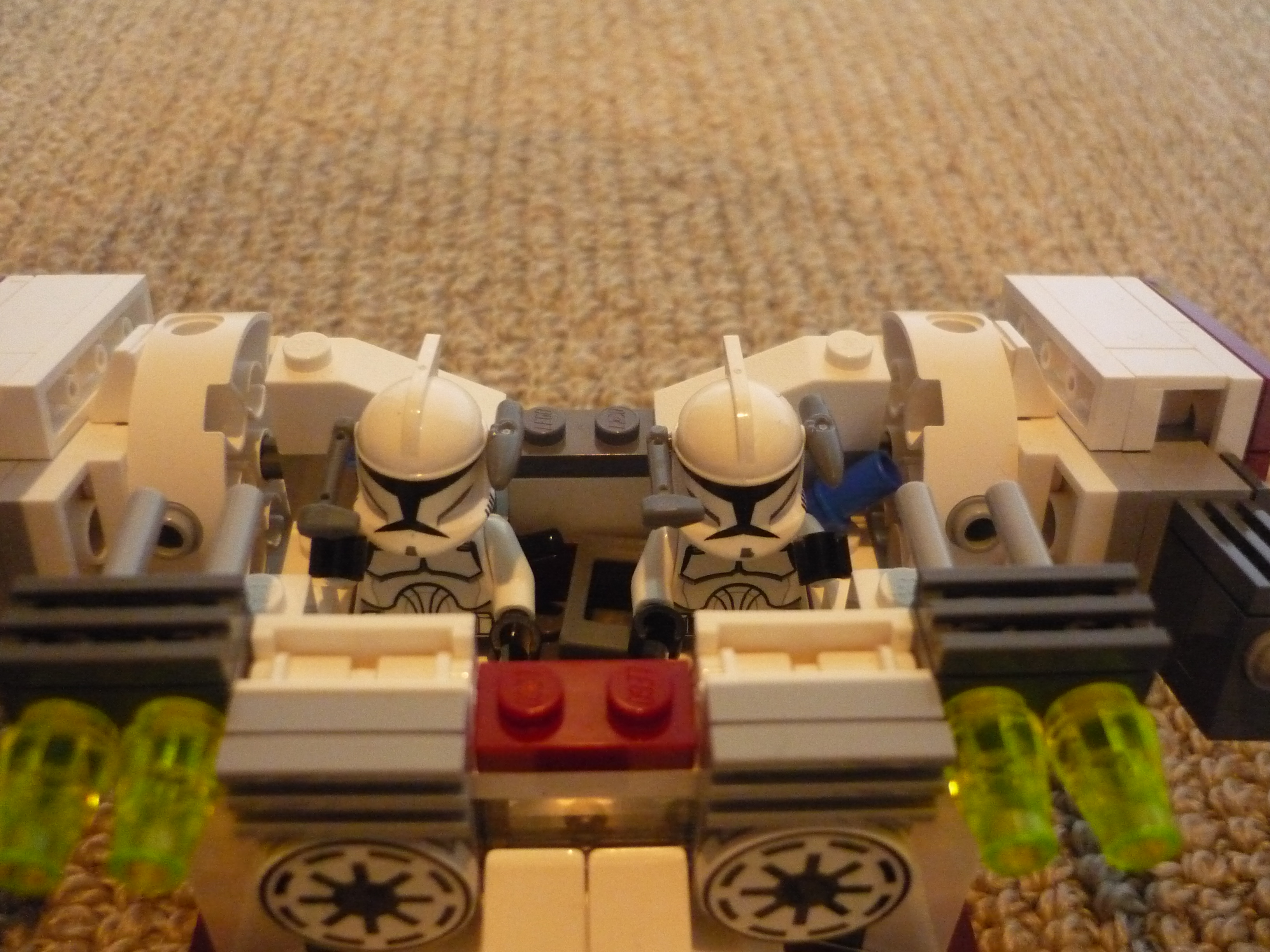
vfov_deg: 42.9
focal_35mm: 33
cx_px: 635
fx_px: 1211
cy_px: 476
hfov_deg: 55.4
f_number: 2.8
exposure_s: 1/30
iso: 800
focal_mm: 5.5
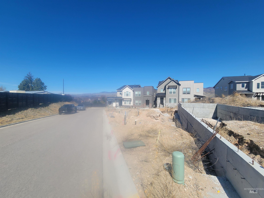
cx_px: 132
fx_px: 99
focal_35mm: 13
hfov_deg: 106.2
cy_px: 99
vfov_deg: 89.9
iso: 50
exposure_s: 1/2246
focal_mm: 2.2
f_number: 2.2
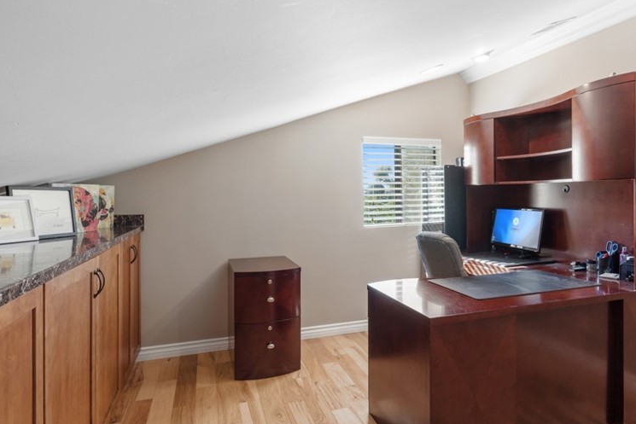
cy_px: 201
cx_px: 353
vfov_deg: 57.2
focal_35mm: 22
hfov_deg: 78.3
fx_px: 389
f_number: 8
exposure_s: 1/15
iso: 400
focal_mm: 16
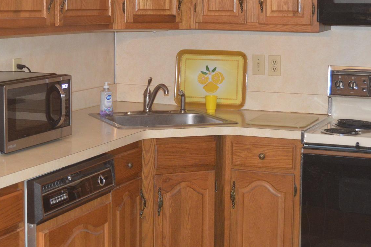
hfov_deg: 26.6
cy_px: 95
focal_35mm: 76
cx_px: 150
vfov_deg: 17.9
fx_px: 783
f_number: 4
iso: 1600
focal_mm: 28
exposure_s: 1/60
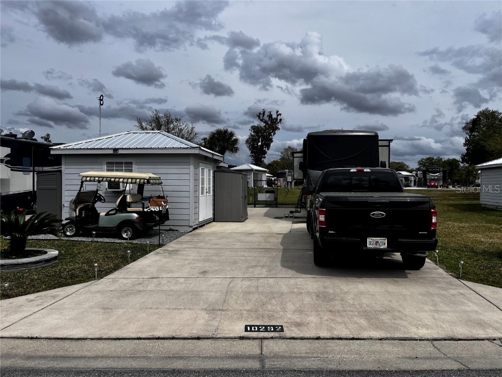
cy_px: 188
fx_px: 377
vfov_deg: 53.1
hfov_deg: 67.3
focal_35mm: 26
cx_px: 251
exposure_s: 1/6494
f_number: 1.6
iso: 50
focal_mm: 5.1
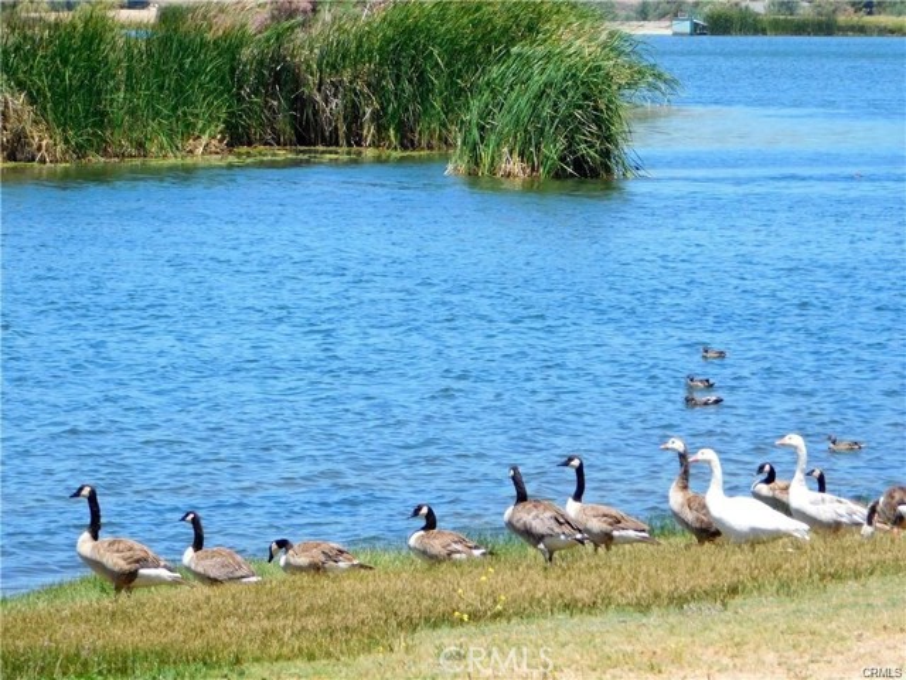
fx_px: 5287
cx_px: 453
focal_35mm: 202
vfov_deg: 7.4
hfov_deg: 9.8
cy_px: 340
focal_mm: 35.9
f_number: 5.4
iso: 125
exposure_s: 1/640
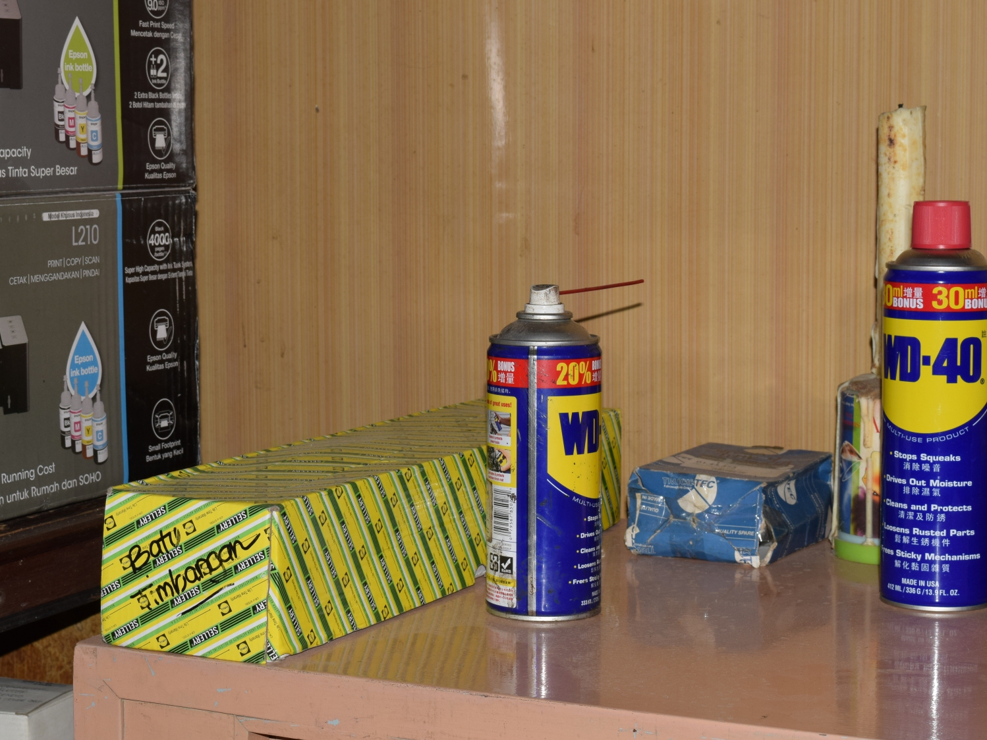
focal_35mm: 77
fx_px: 2196
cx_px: 447
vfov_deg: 19.1
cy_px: 303
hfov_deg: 25.3
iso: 200
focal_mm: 40
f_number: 13
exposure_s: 1/200
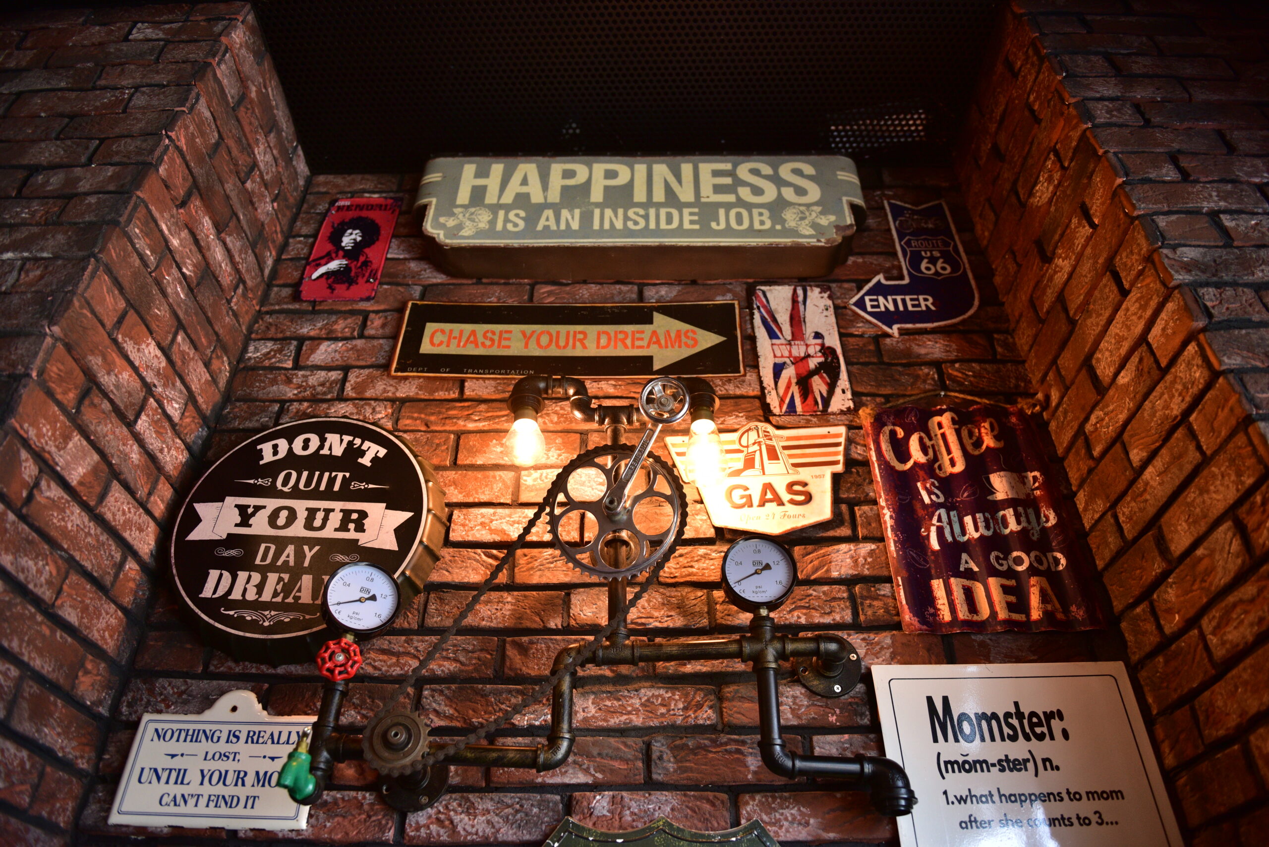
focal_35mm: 24
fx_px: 846
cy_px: 424
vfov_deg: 53.2
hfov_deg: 73.7
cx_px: 634
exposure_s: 1/125
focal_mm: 24
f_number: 2.8
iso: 640
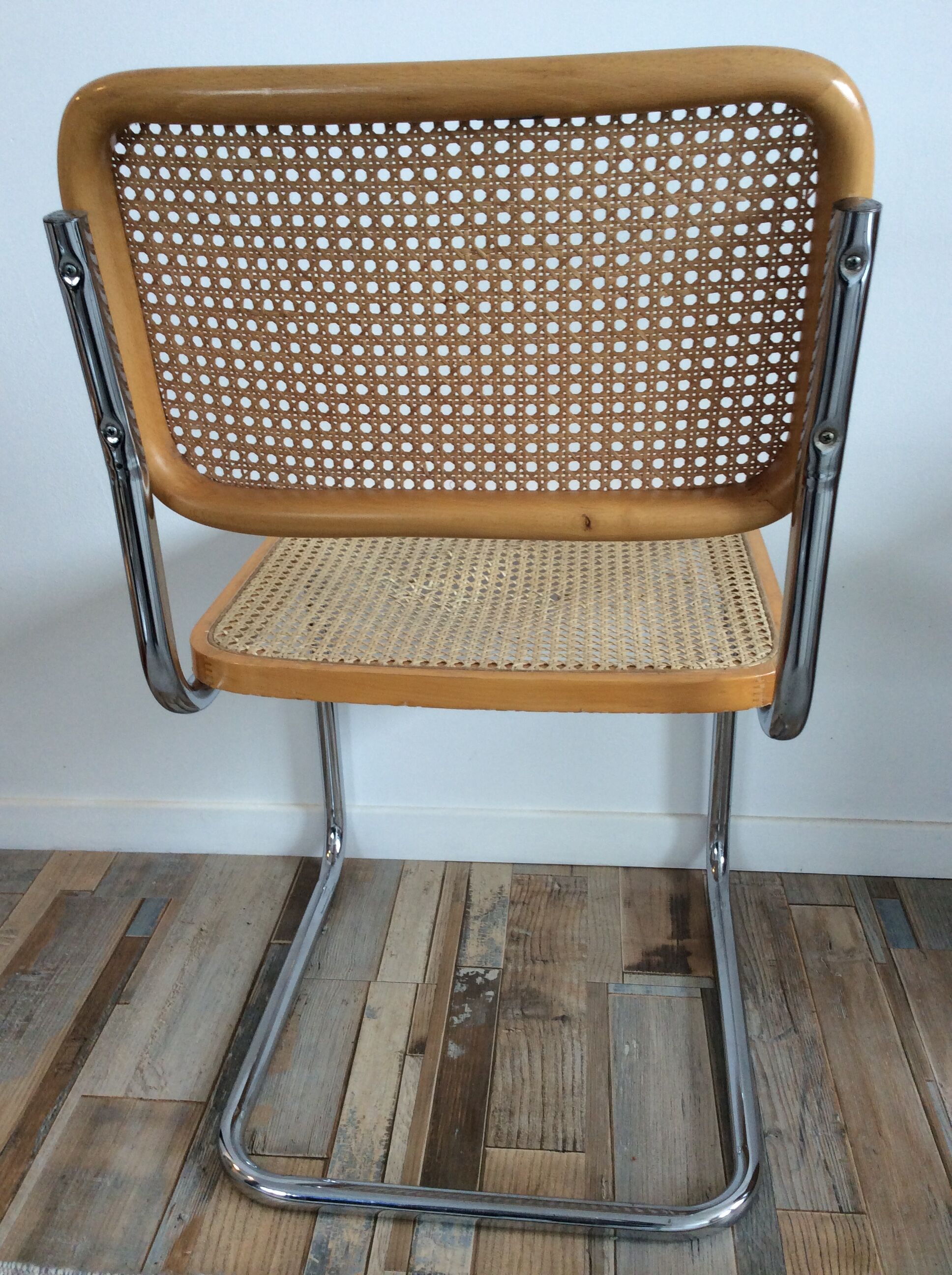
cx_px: 476
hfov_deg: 44.1
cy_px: 638
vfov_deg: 56.9
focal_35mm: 32
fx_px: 1177
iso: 50
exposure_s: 1/25
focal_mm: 3.3
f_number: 2.4
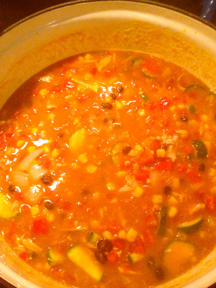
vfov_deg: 55.4
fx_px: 275
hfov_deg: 42.9
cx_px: 108
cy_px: 144
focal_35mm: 33
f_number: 2.4
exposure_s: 1/17
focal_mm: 4.12
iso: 400
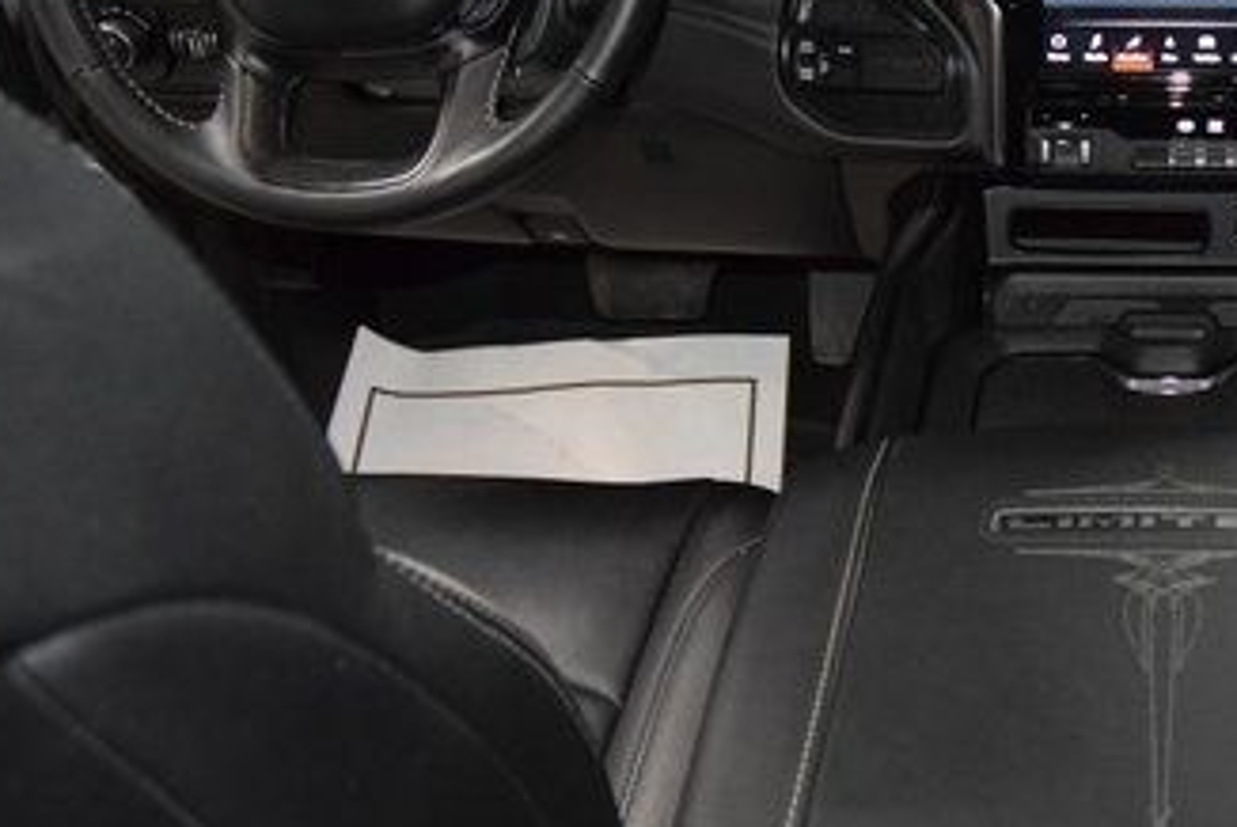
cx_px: 1161
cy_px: 275
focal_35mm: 53
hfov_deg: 34.9
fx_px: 1823
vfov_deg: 25.4
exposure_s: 1/125
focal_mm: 18
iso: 3200
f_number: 3.5
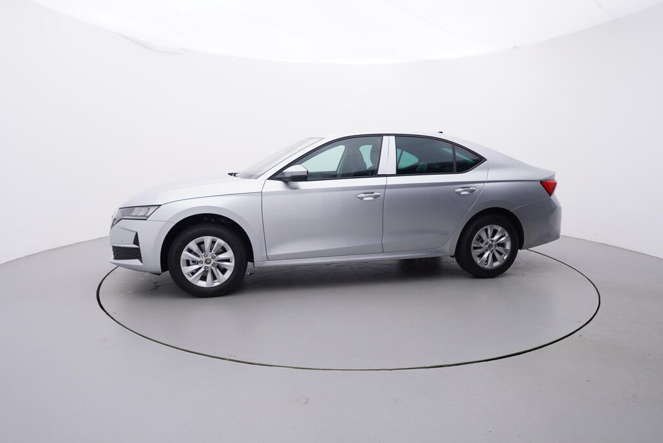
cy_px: 222
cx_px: 332
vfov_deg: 56.2
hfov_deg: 77.3
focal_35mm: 22
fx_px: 415
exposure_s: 1/80
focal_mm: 15
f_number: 5
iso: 200
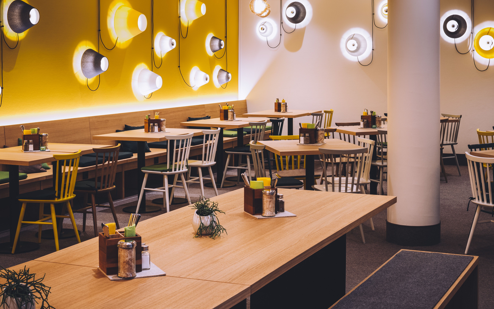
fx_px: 821
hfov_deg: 33.5
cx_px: 254
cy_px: 118
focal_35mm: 61
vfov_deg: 21.3
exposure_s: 1/3
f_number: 11
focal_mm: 45
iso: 800
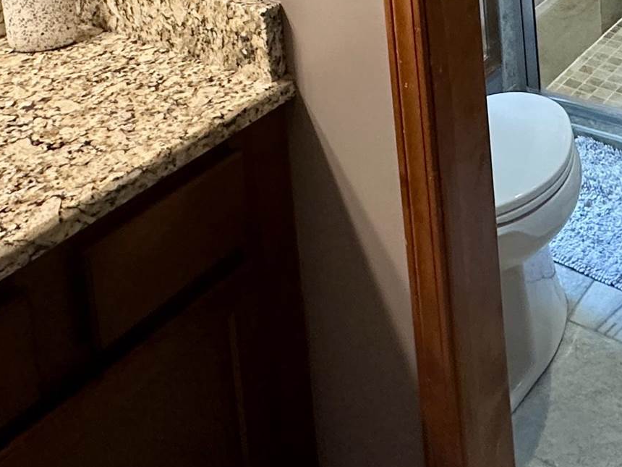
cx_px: 420
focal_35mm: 50
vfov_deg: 23.2
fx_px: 898
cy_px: -240
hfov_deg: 37.7
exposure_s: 1/60
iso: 250
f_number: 2.2
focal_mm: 2.22
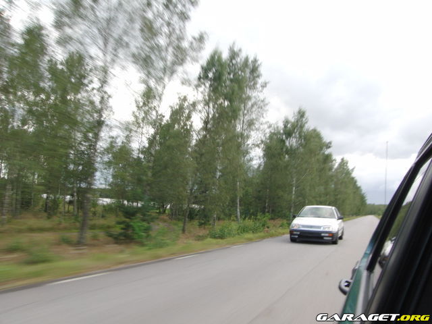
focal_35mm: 26
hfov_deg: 67.3
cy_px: 162
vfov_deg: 53.1
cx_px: 216
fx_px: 324
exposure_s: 1/60
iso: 100
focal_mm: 4.6
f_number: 6.2
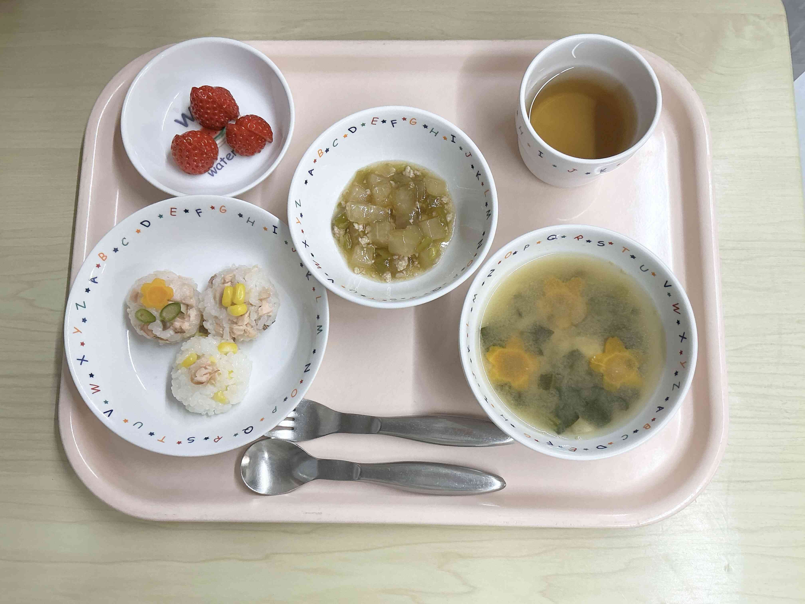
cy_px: 302
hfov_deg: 61.7
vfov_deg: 48.2
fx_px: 674
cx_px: 402
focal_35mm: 29
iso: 50
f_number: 1.8
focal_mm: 3
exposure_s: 1/120
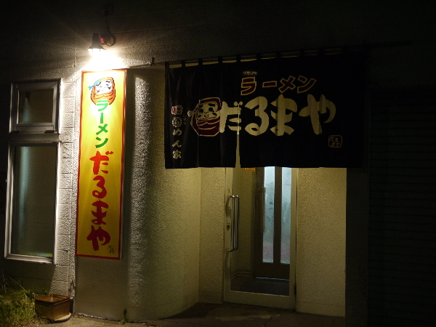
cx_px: 218
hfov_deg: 46.8
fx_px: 504
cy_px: 164
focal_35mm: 40
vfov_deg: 36.0
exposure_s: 1/30
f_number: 1.7
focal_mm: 20
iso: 200
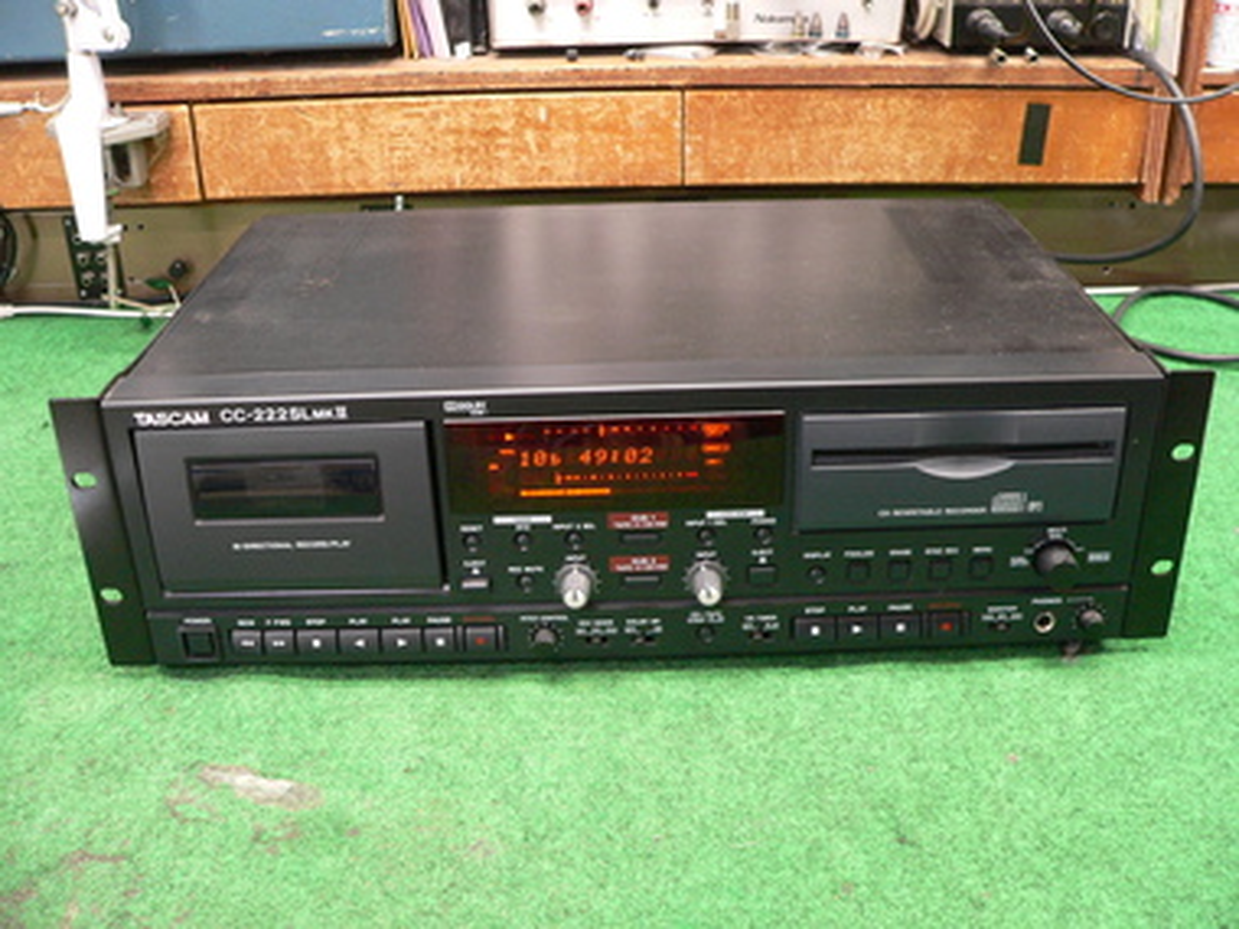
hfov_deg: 51.4
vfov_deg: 39.7
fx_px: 1289
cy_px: 464
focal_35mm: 36
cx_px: 620
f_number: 2.8
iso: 200
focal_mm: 6
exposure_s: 1/5
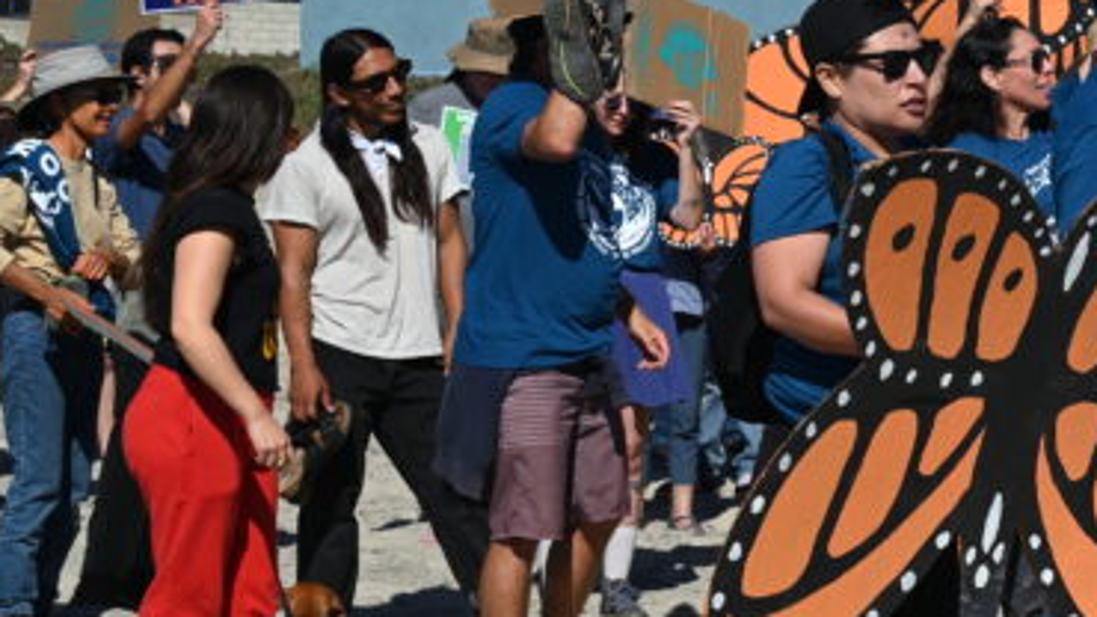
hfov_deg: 14.1
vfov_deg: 8.3
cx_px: 1485
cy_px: -47
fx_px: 4217
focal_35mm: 145
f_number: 9
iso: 100
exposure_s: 1/640
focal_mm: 50
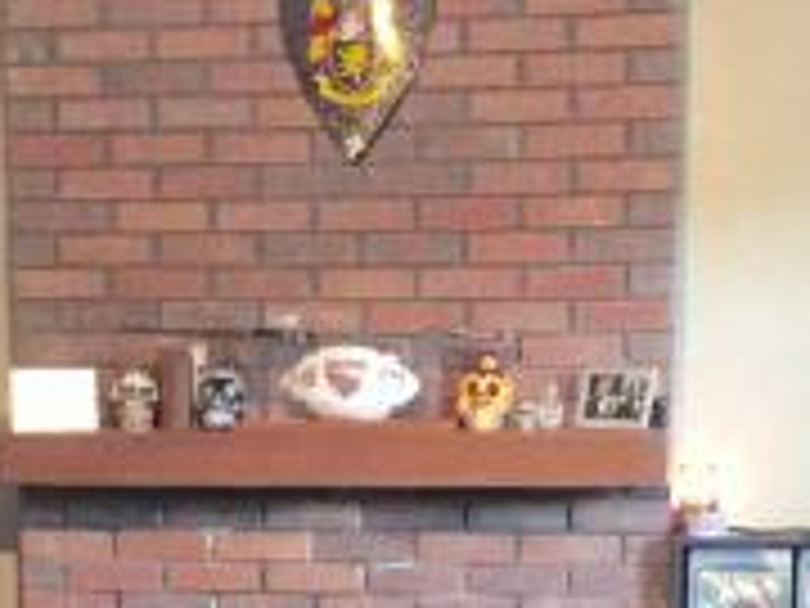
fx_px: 2410
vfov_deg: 13.8
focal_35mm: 103
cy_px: 788
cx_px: 306
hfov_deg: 19.0
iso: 500
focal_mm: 4.15
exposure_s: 1/15
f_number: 2.2
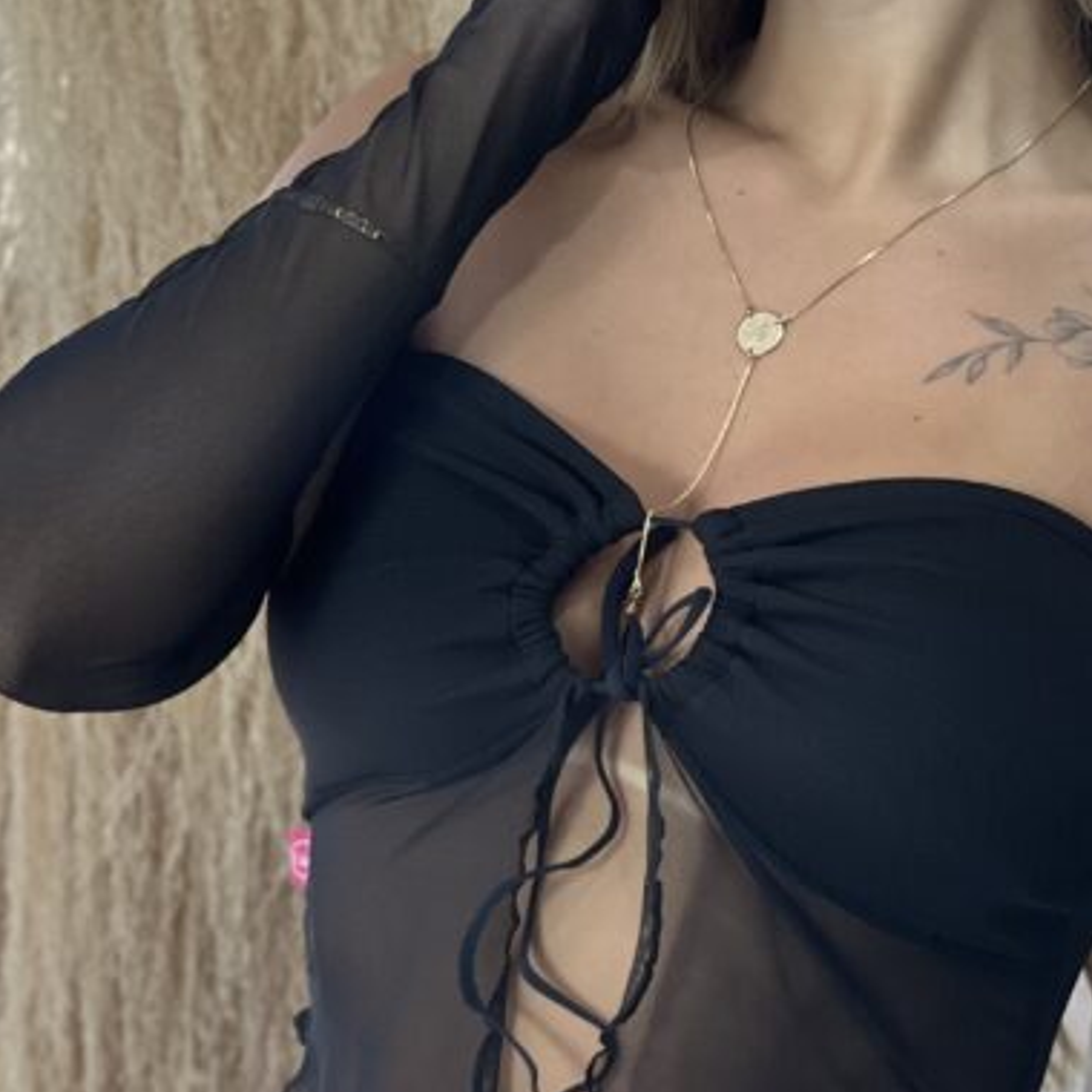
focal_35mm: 167
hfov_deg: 10.5
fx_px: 5960
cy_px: 455
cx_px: 724
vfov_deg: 10.5
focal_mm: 9
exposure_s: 1/120
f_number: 2.8
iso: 100
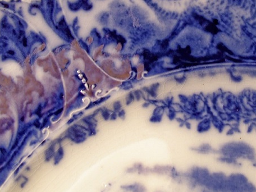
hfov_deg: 32.1
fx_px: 436
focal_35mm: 59
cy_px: 45
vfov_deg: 24.5
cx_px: 194
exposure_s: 1/30
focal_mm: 6
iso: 100
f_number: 2.8
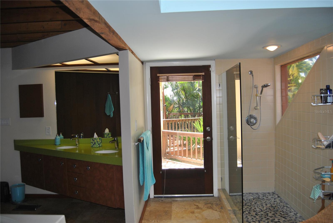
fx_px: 250
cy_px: 112
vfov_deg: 48.0
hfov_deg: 67.3
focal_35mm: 27
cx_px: 166
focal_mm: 18
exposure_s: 1/100
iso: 200
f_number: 3.5
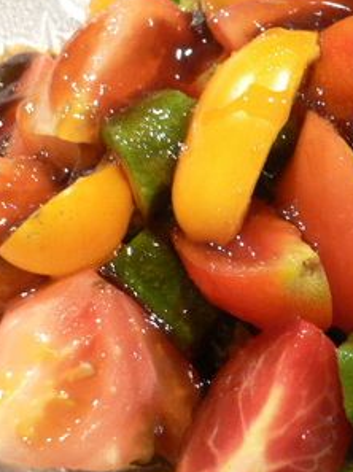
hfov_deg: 23.9
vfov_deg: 32.7
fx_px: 804
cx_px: 336
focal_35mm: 59
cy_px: 201
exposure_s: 1/13
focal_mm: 5.8
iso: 200
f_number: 2.8
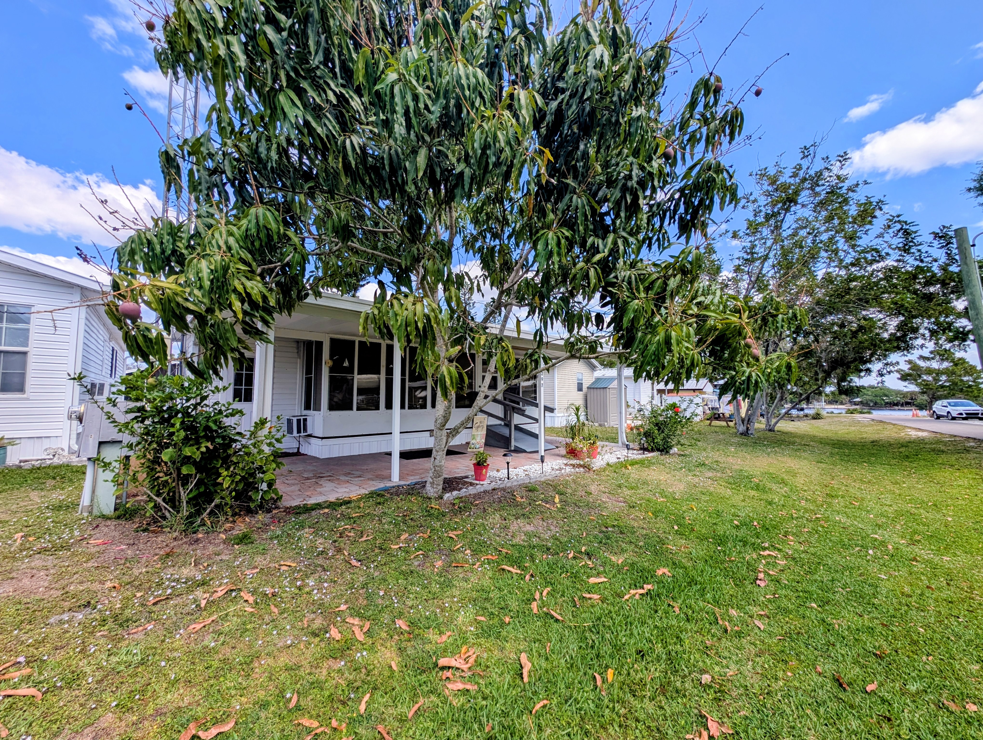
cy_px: 370
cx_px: 492
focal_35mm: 12
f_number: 1.95
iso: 40
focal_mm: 2.23
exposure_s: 1/1555
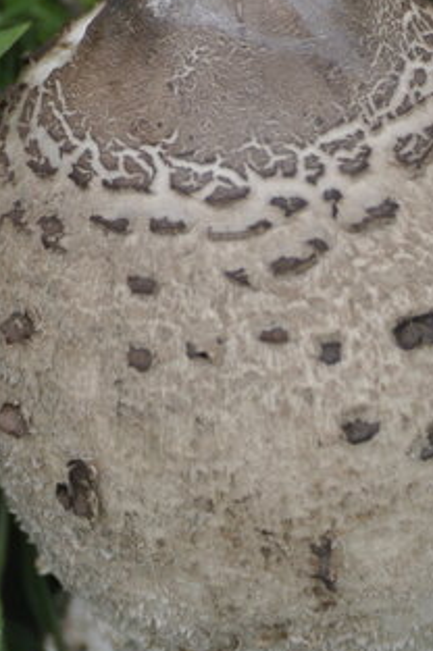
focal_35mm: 1159
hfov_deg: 1.2
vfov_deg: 1.8
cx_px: 337
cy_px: 406
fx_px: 20955
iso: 400
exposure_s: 1/1000
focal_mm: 300
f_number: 5.6
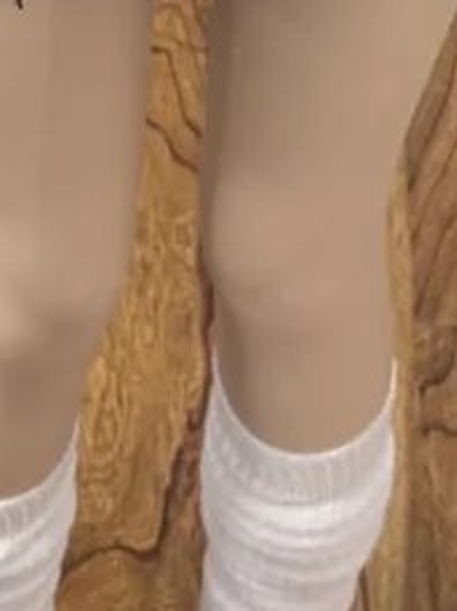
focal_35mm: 132
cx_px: 138
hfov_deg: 11.2
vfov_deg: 13.8
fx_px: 2327
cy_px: -373
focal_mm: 6.76
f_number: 1.78
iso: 320
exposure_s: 1/50
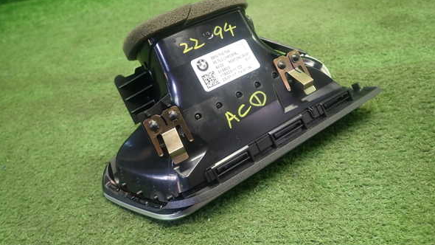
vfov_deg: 37.7
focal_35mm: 31
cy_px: 109
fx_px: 358
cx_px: 215
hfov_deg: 62.6
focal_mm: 5.05
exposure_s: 1/30
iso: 200
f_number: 2.2
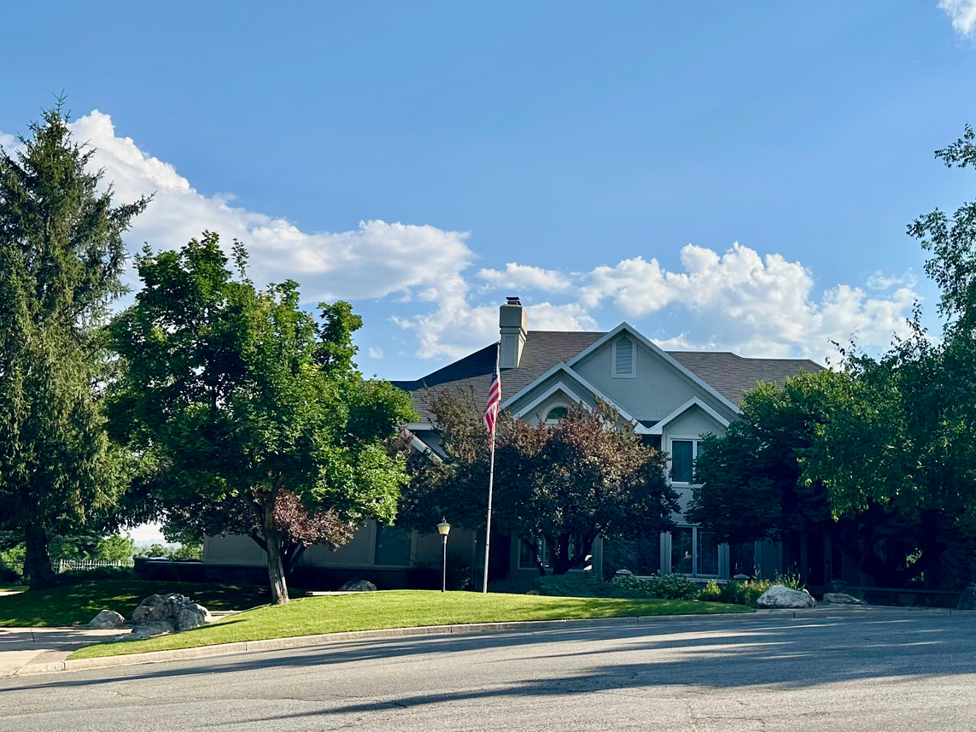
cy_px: 293
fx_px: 1212
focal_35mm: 43
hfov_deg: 43.7
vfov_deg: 33.5
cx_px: 568
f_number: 1.78
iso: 80
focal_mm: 6.86
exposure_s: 1/5525
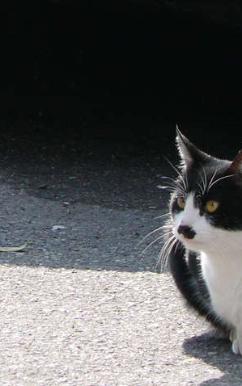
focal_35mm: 1062
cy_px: 193
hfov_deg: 1.2
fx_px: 11200
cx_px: 215
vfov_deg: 2.0
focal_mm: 88.8
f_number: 5.6
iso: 100
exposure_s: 1/200
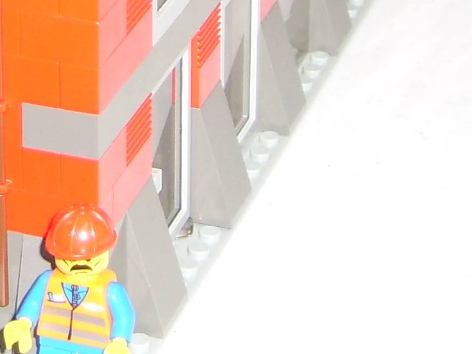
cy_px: -178
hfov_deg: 13.4
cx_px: 17
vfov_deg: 9.9
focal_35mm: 146
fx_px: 1991
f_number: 2.8
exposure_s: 1/30
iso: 50
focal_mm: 5.8
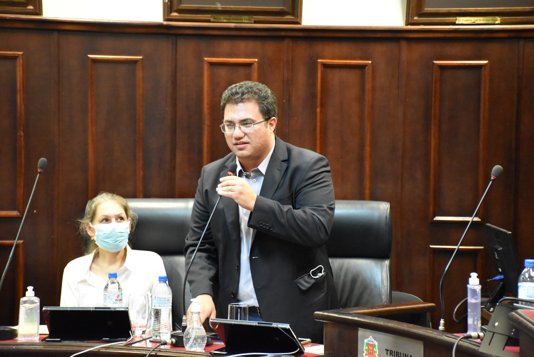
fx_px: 1336
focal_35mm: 90
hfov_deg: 22.6
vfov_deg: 15.2
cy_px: 178
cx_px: 267
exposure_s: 1/60
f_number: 5
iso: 7200
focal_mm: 60
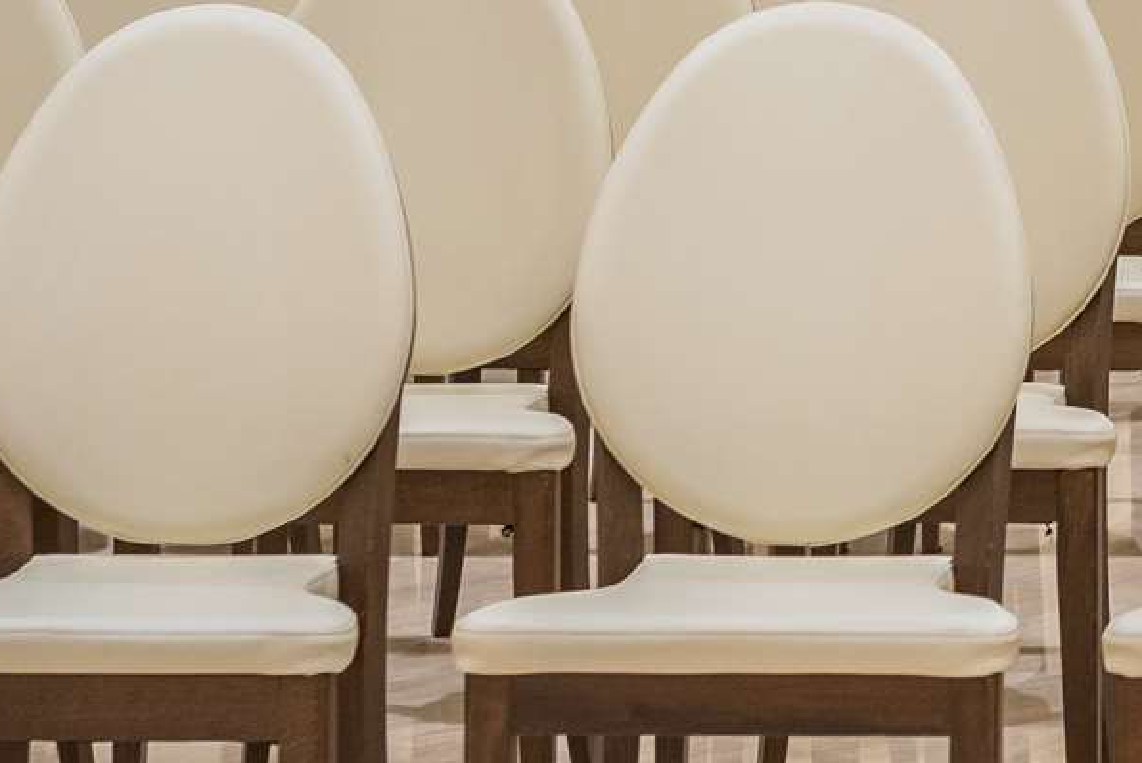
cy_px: -92
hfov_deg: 11.6
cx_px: 1728
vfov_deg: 8.1
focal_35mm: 169
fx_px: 5363
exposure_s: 1/80
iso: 100
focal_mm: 35
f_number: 3.2
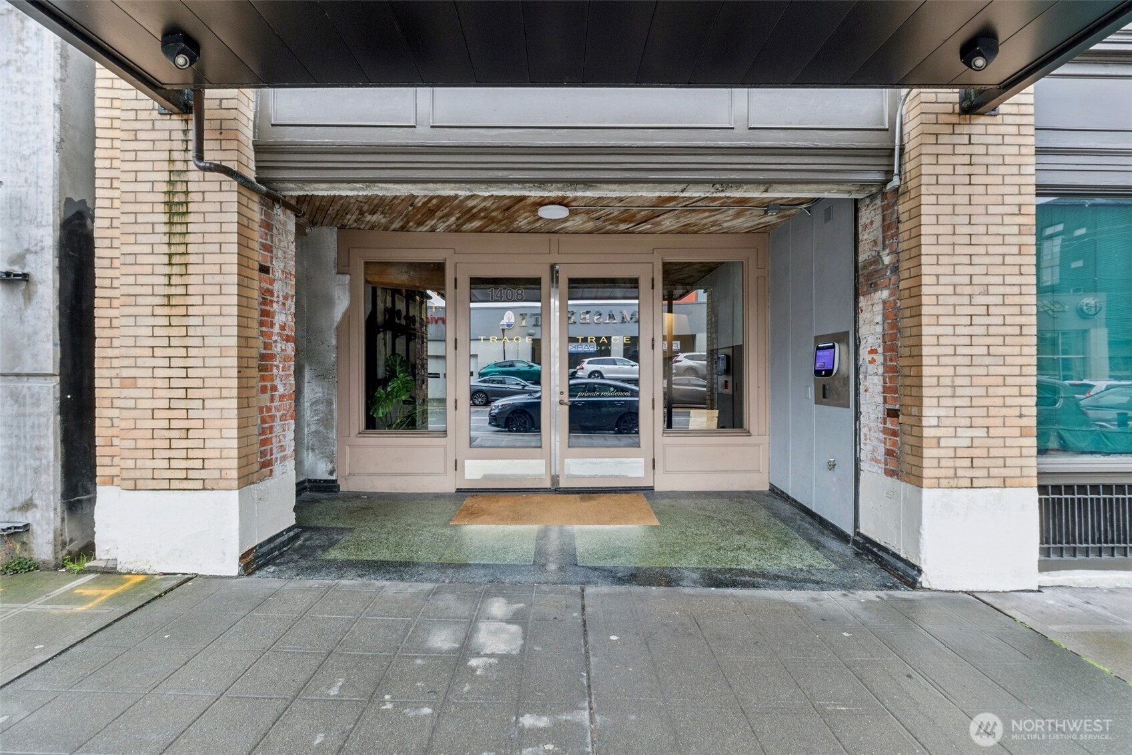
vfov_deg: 77.3
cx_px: 566
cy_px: 378
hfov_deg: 100.4
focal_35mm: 15
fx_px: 472
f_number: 9
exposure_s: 1/8
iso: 250
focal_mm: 10
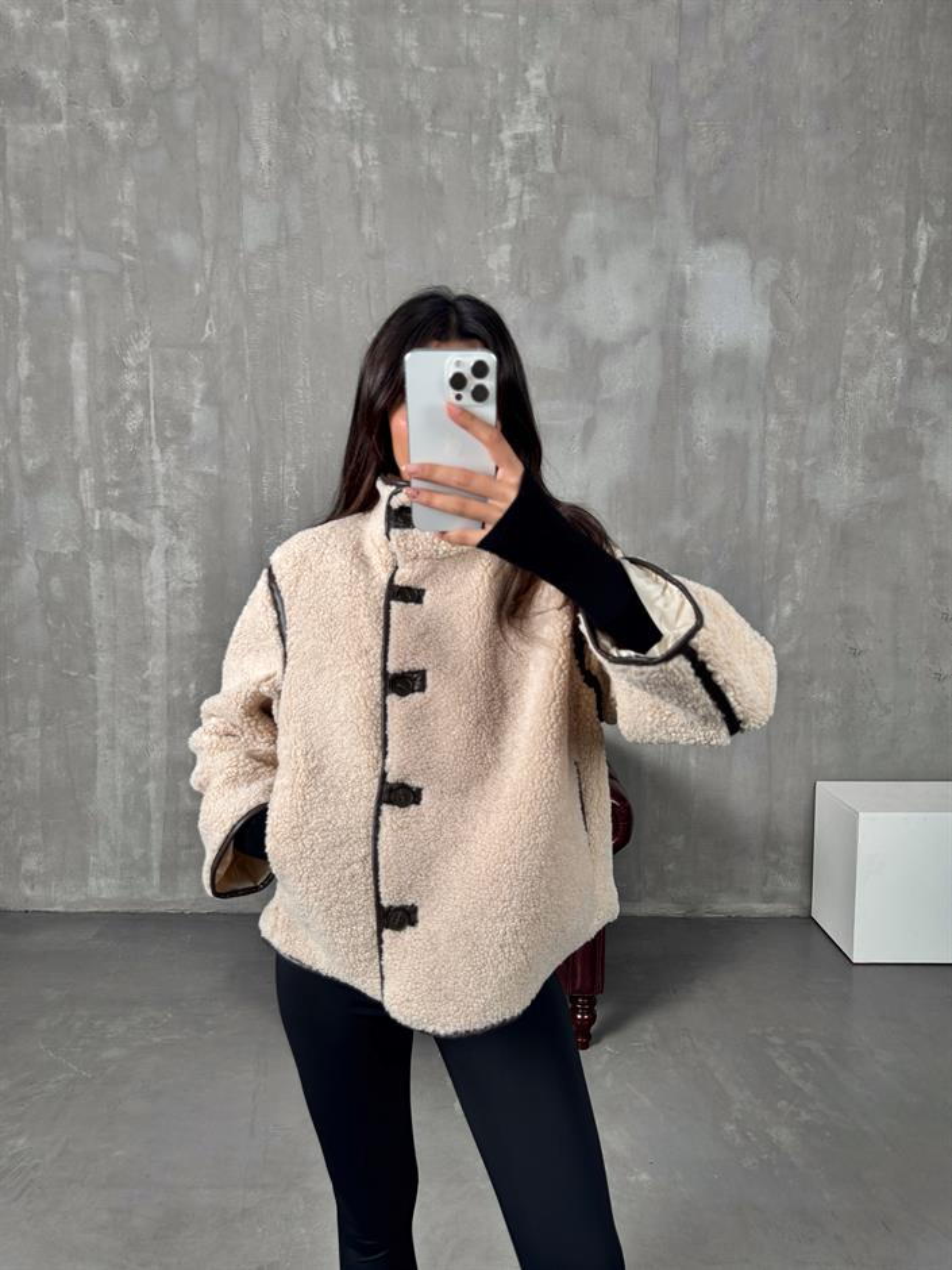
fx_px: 880
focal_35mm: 24
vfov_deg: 71.6
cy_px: 635
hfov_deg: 56.8
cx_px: 476
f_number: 1.78
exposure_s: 1/121
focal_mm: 6.76
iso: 160
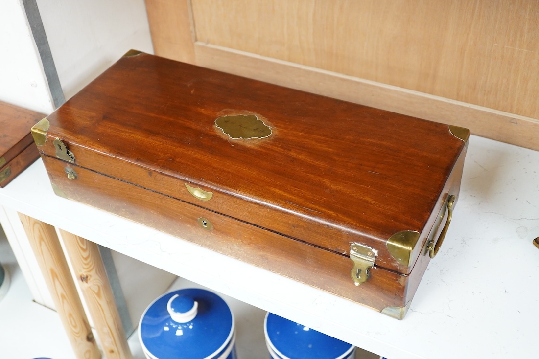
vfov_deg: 29.2
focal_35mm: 46
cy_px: 181
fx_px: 689
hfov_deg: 42.7
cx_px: 270
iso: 2500
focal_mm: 30
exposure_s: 1/160
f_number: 3.5
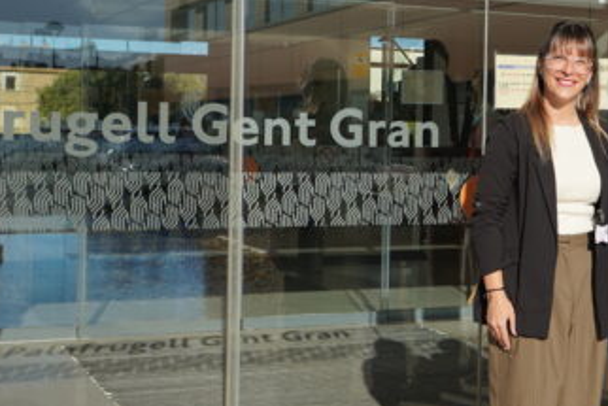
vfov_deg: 20.3
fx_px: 1132
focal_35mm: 67
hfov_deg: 29.7
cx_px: 429
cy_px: 162
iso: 100
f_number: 4.5
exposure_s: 1/1000
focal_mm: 31
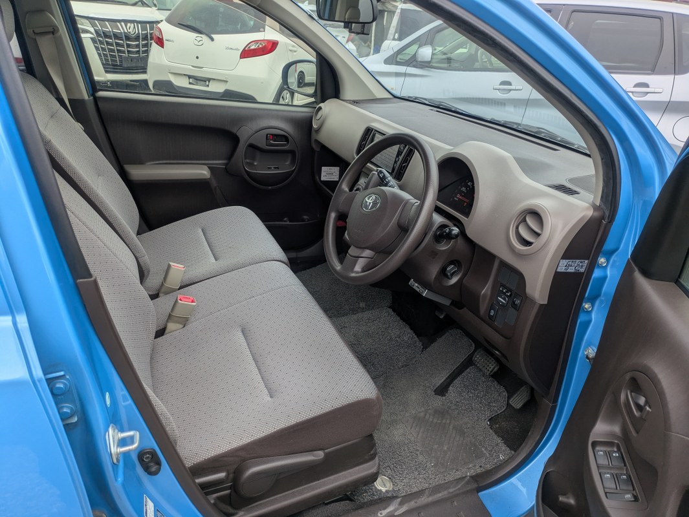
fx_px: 498
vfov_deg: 54.9
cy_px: 258
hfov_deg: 69.4
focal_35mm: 25
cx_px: 344
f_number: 1.89
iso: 46
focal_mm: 5.43
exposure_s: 1/501
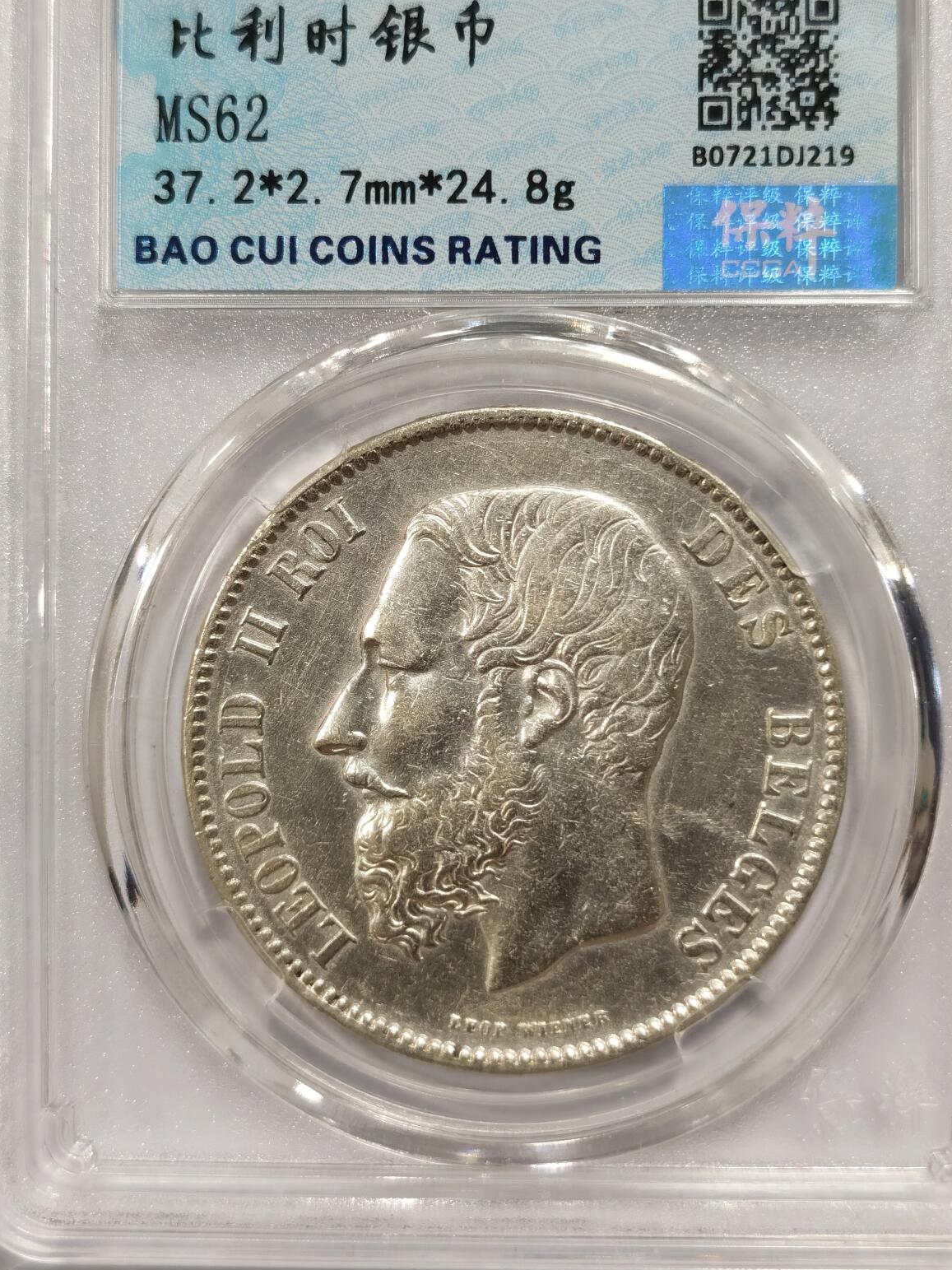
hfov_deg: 23.3
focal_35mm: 63
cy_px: 542
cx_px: 514
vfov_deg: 30.7
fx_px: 2310
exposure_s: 1/100
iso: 100
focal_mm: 5.56
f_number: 16
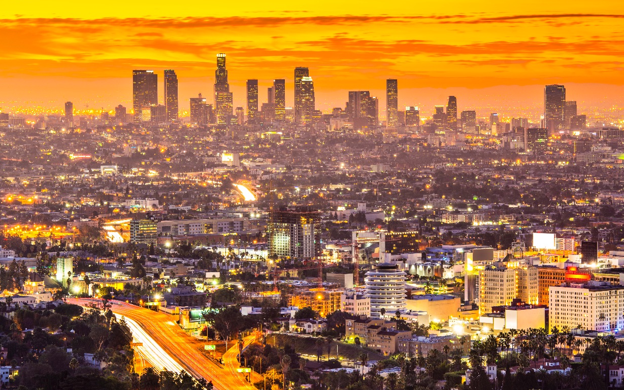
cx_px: 365
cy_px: 234
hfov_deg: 12.9
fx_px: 2755
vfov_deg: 8.1
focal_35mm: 162
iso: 100
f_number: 8
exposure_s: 61
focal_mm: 122
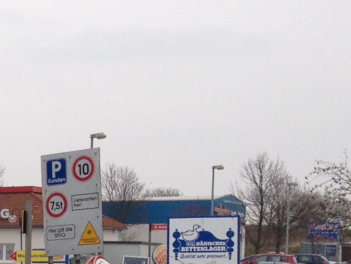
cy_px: 329
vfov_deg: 9.1
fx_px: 1623
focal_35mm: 160
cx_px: -405
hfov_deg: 11.0
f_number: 2.4
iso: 64
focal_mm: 4.28
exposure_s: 1/1381
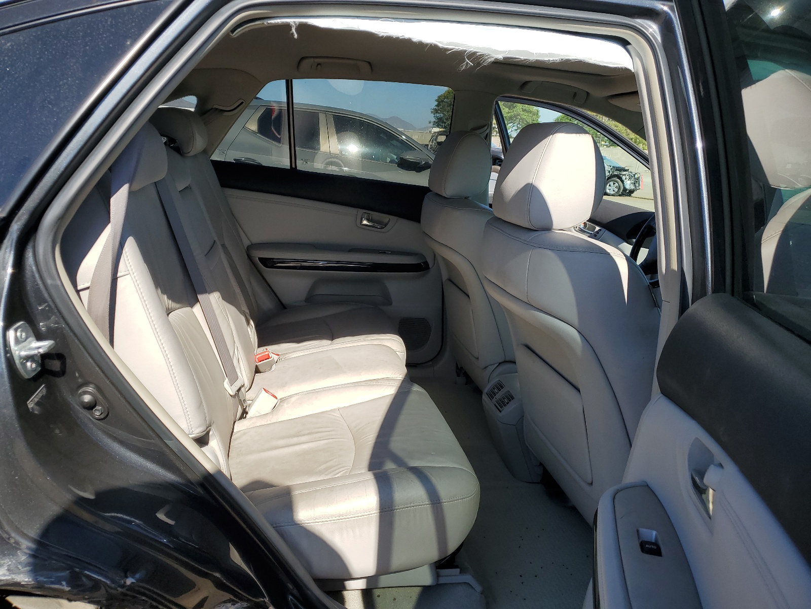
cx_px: 406
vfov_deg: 53.1
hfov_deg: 67.3
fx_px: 609
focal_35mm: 26
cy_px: 304
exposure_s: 1/2000
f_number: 1.5
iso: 50
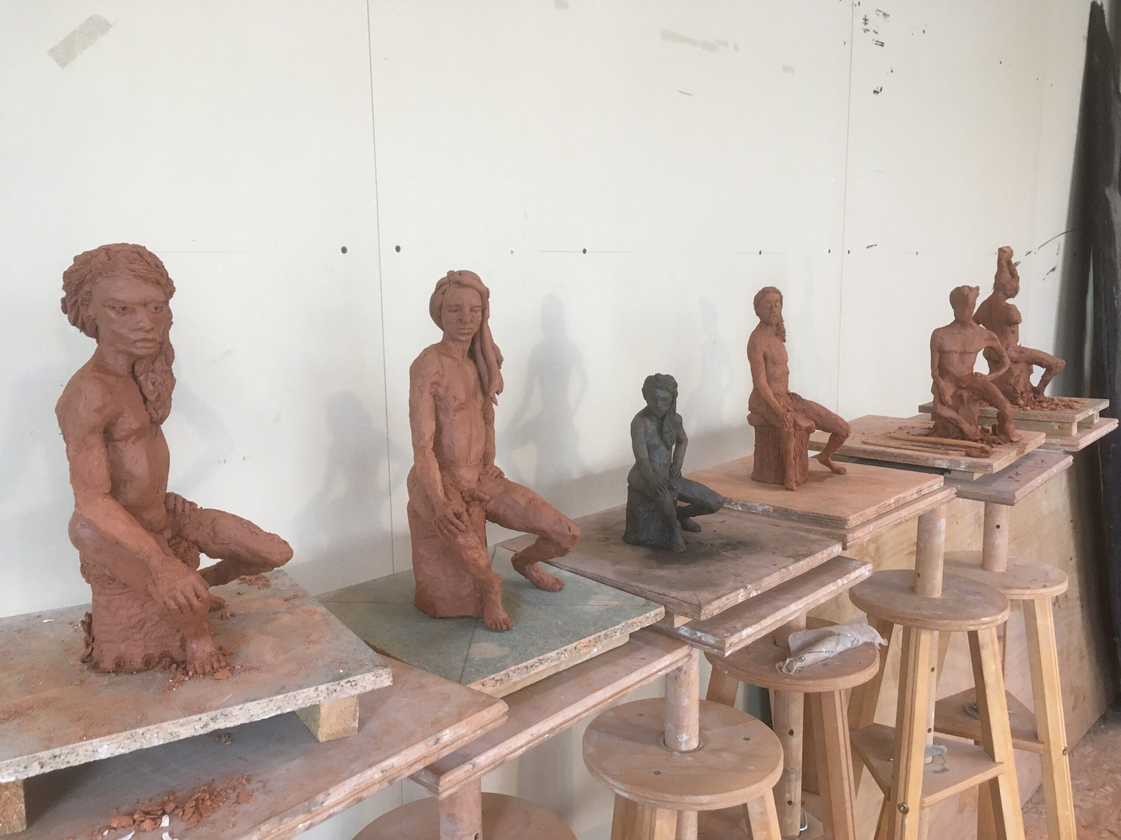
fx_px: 939
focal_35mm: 29
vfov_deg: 48.2
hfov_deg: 61.7
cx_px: 560
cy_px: 420
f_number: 2.2
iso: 64
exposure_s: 1/33
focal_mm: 4.15
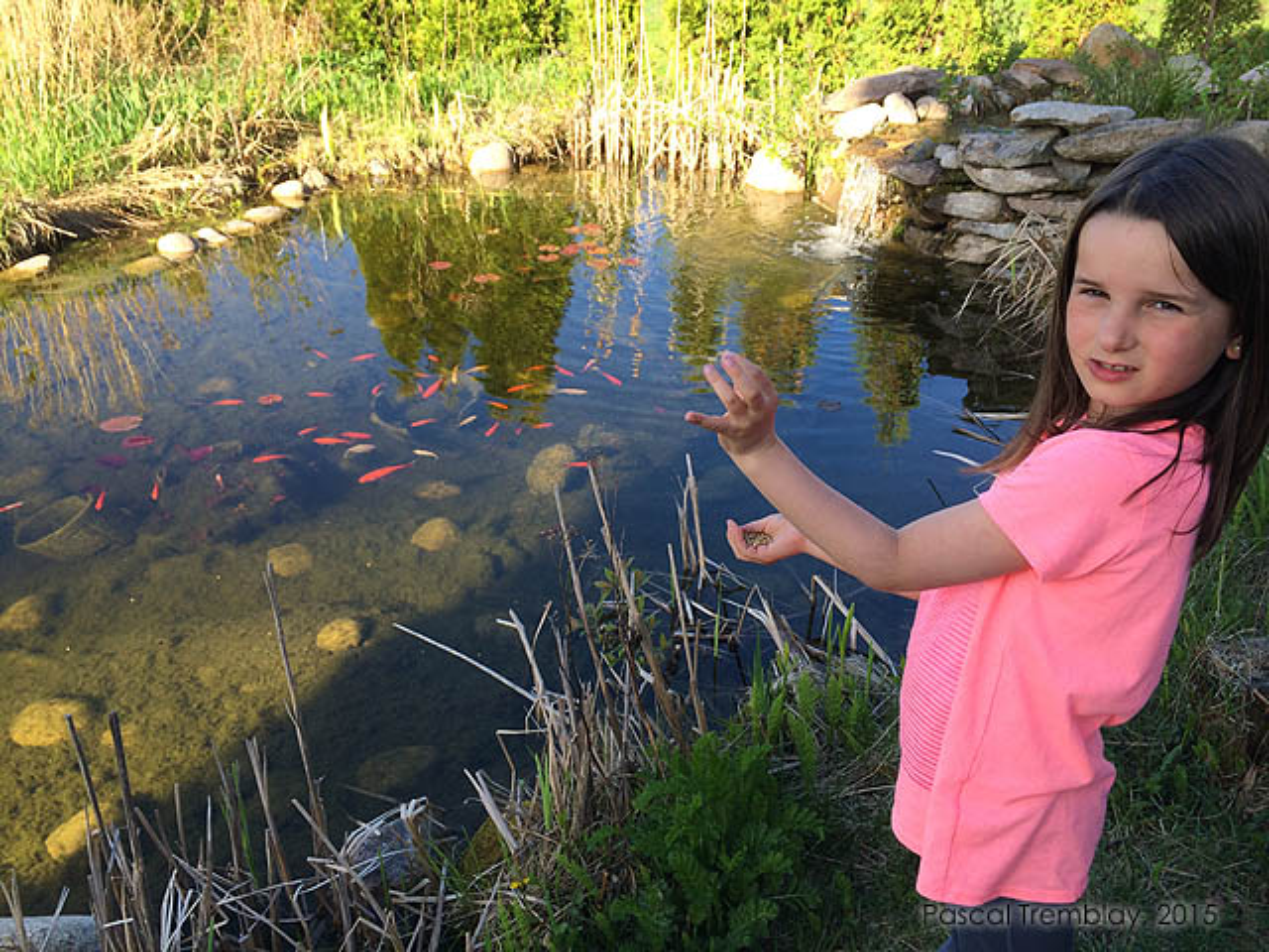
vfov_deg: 46.8
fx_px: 1100
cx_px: 634
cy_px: 476
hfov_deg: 60.0
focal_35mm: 30
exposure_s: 1/370
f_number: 2.2
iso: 32
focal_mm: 4.12
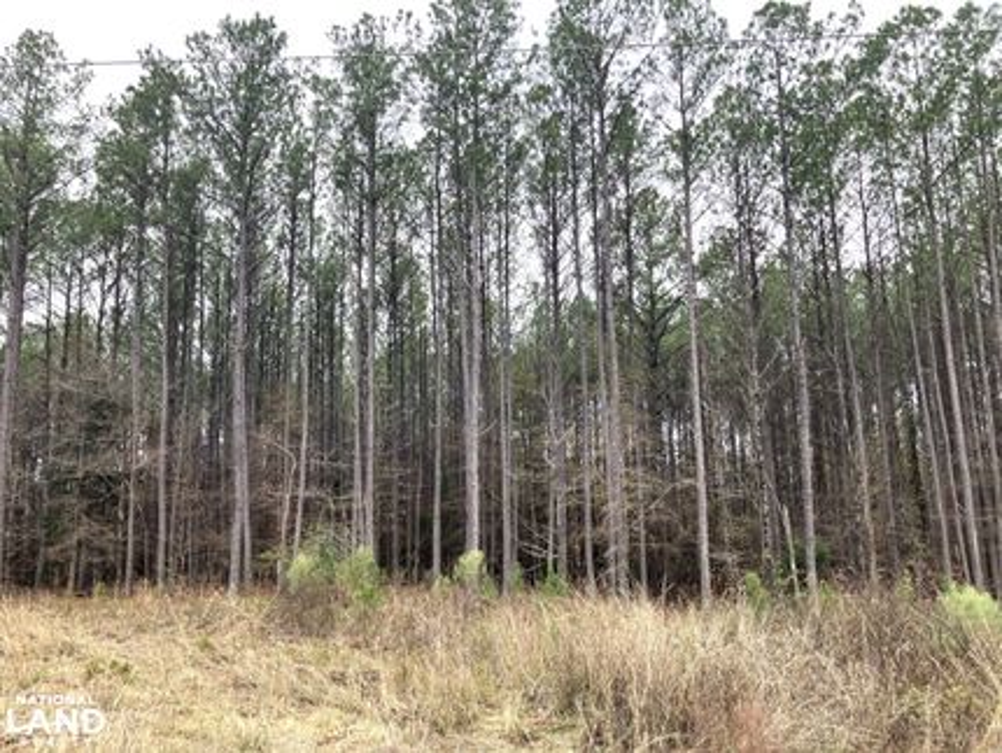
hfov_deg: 63.4
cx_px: 501
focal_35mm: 28
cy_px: 376
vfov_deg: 49.8
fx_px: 811
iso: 25
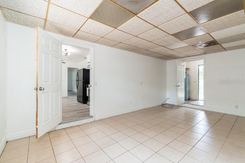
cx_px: 122
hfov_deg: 100.4
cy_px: 82
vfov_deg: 77.3
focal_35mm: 15
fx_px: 102
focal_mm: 10
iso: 200
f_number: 8
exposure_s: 1/4
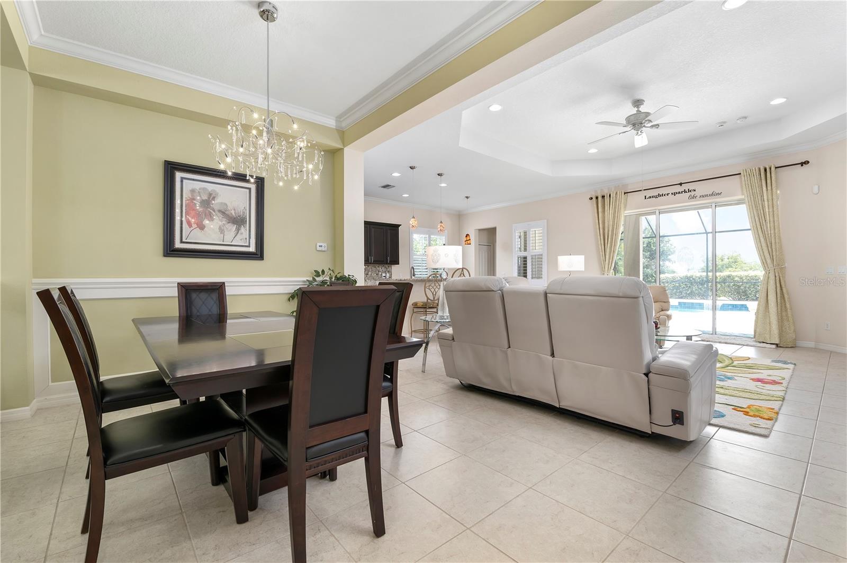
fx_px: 353
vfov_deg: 77.2
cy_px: 282
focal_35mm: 15
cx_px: 424
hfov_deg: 100.5
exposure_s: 1/5
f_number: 9
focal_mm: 15
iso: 400
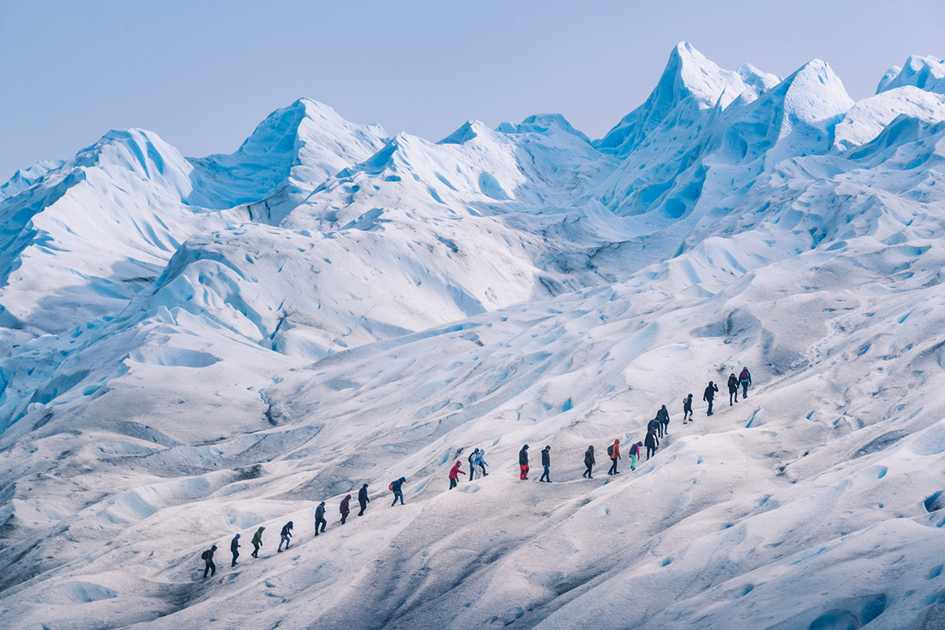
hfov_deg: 15.9
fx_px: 3386
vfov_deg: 10.6
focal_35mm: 129
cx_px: 462
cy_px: 316
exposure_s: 1/160
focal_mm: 125
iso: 64
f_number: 8
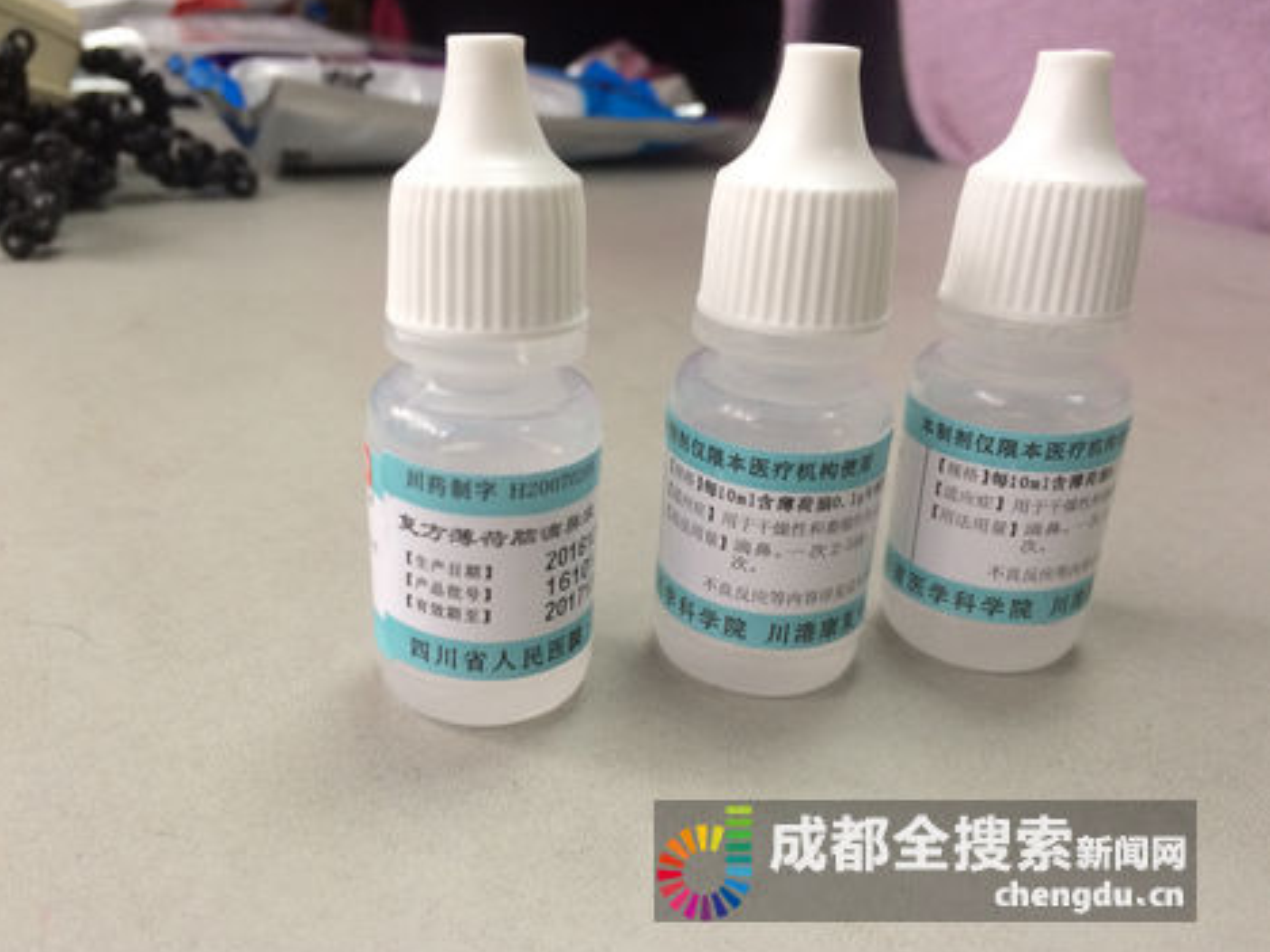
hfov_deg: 58.3
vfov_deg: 45.4
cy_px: 495
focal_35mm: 31
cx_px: 600
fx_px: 1137
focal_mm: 4.15
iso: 80
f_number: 2.2
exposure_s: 1/33
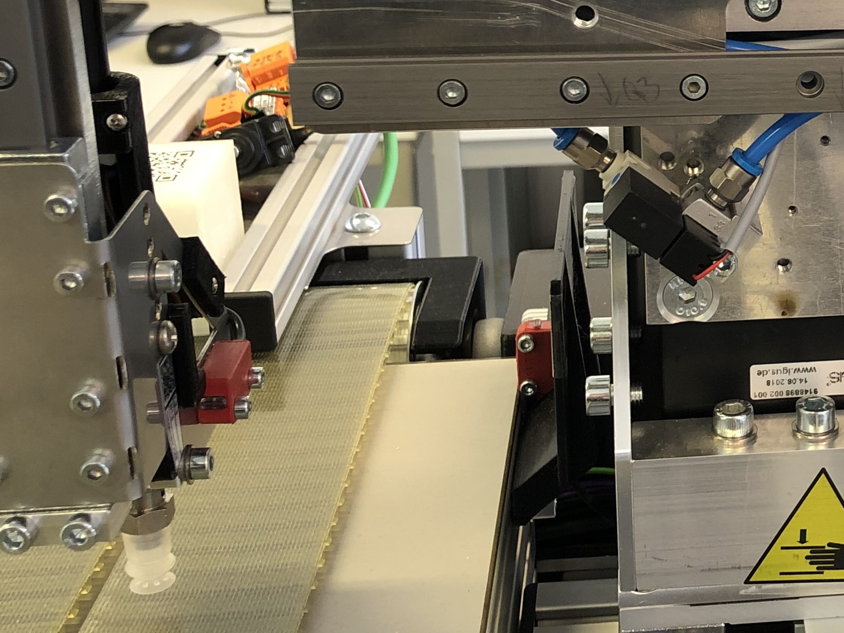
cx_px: 845
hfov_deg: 27.3
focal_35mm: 67
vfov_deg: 21.7
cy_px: 129
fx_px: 1634
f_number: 1.8
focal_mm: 4
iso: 50
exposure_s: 1/17
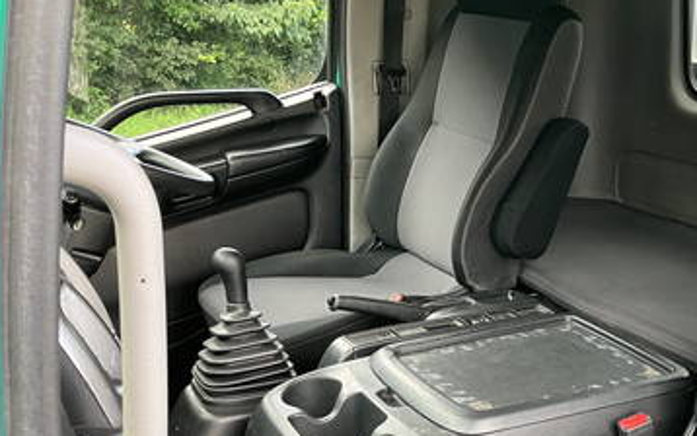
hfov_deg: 37.4
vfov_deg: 24.3
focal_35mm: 53
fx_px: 1007
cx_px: 510
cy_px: 306
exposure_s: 1/85
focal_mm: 3.99
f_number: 1.8
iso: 80
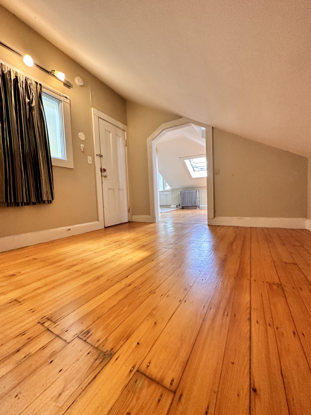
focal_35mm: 14
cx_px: 156
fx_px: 168
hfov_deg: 85.7
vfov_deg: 102.1
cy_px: 208
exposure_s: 1/120
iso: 250
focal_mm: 2.22
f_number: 2.2
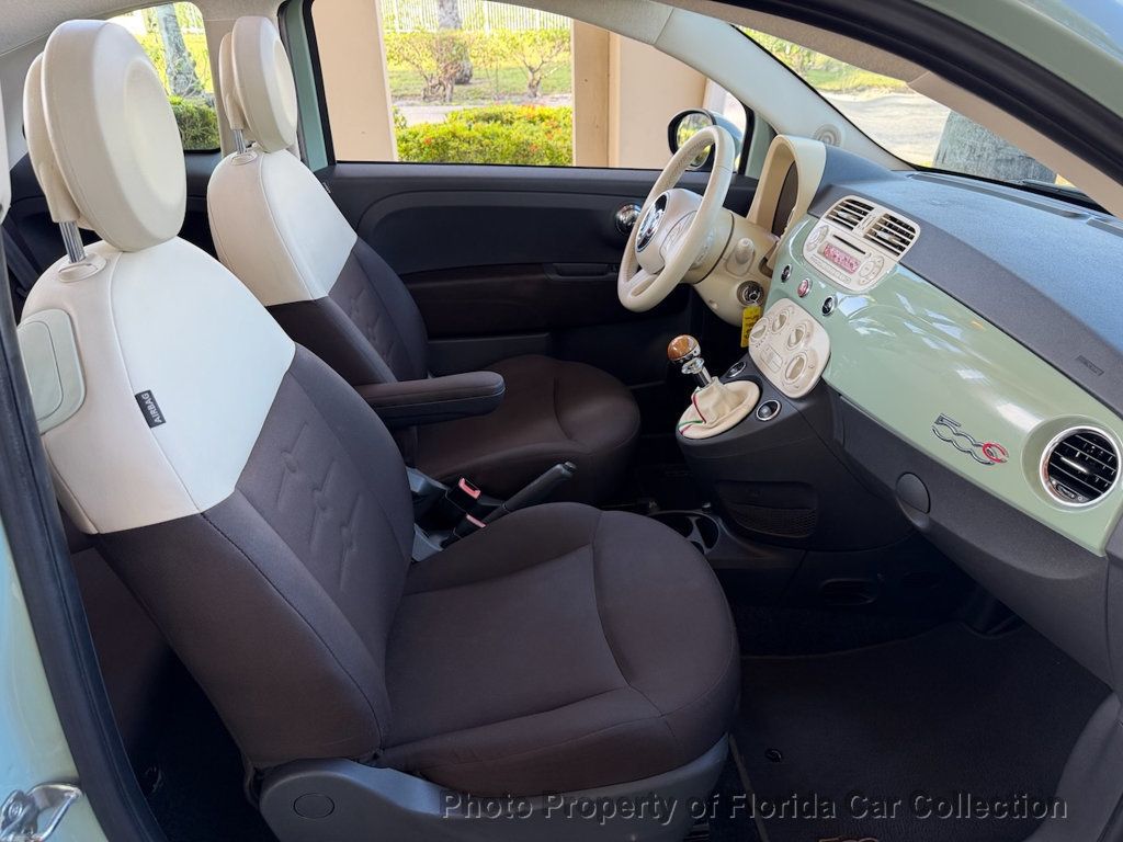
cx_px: 562
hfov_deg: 71.6
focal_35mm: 24
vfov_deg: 56.8
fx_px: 779
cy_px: 421
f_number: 1.78
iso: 64
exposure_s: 1/121
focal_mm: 6.76
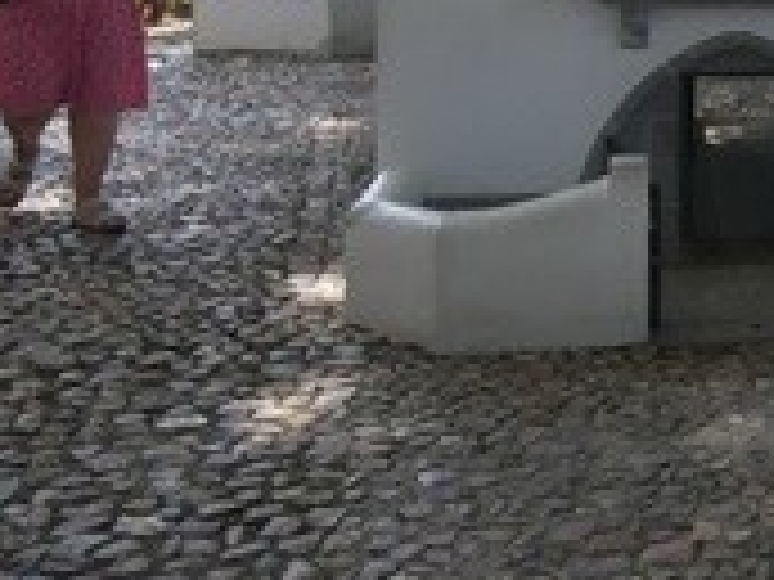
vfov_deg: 21.0
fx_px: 1498
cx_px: 976
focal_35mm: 67
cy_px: -36
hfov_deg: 25.4
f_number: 3.3
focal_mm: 4.3
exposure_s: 1/160
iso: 80
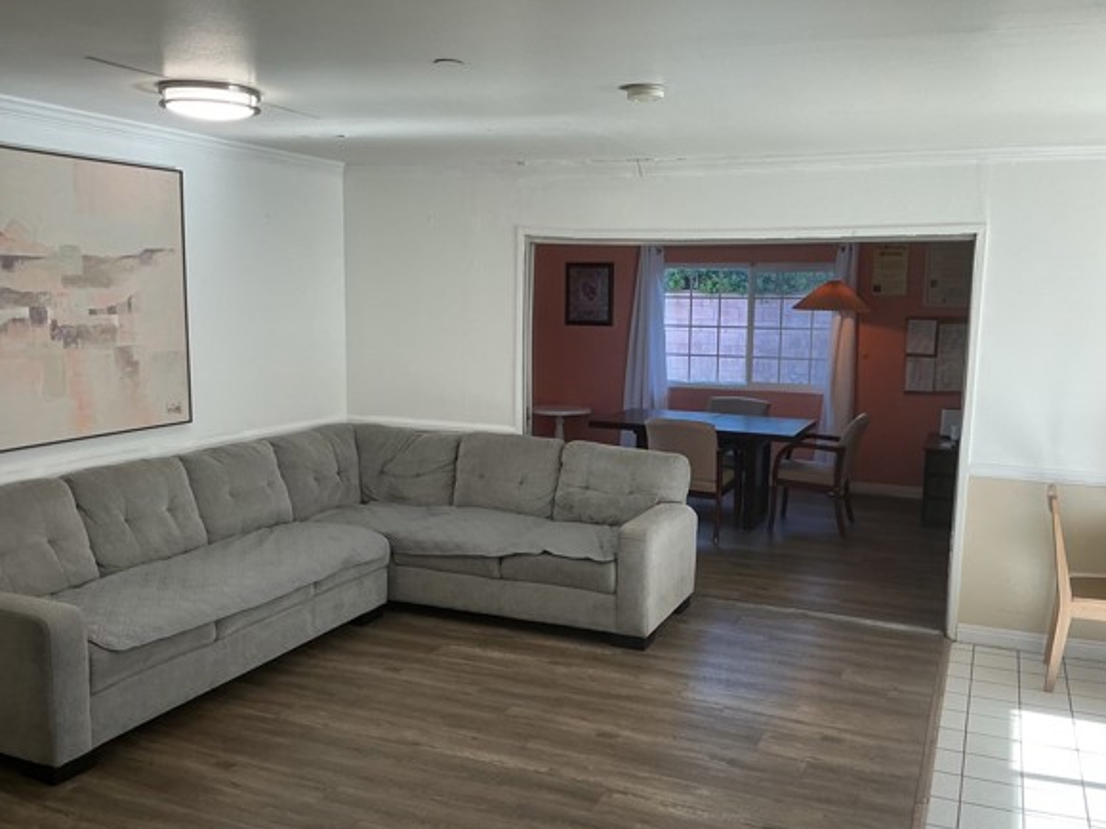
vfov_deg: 44.1
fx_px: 1022
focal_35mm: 32
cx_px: 595
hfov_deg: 56.8
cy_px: 440
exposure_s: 1/120
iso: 32
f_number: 1.8
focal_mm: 3
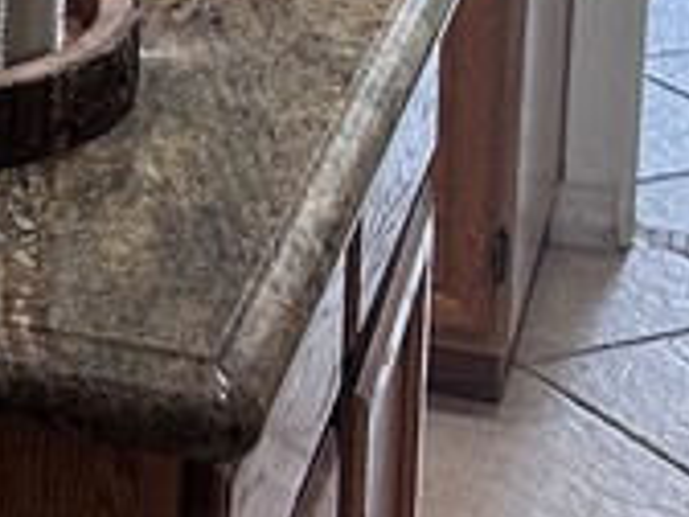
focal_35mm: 146
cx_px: -250
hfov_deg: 13.0
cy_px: -455
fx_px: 2906
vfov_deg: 9.6
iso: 160
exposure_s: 1/60
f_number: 1.78
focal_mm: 6.86
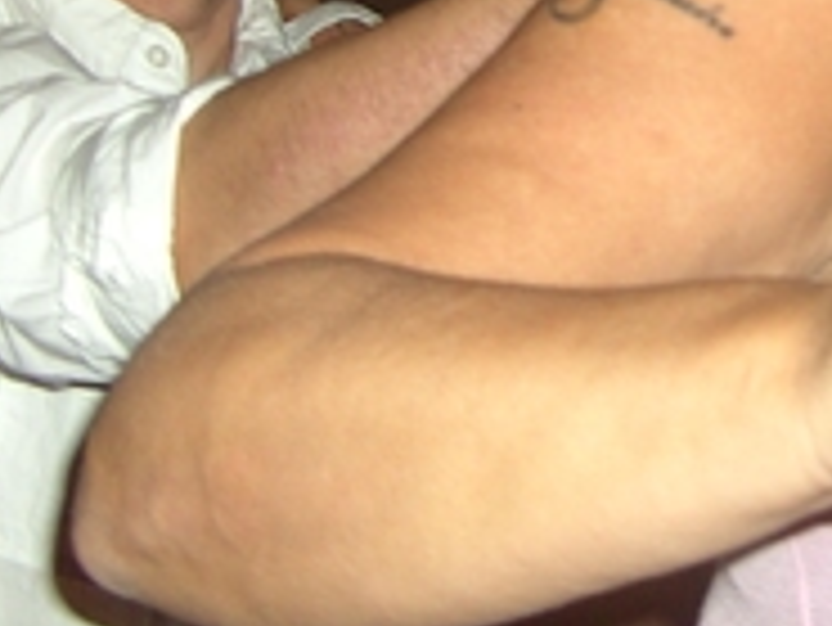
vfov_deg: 12.0
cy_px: -198
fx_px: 2886
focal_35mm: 120
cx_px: 1039
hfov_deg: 15.7
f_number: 2.8
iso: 64
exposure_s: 1/50
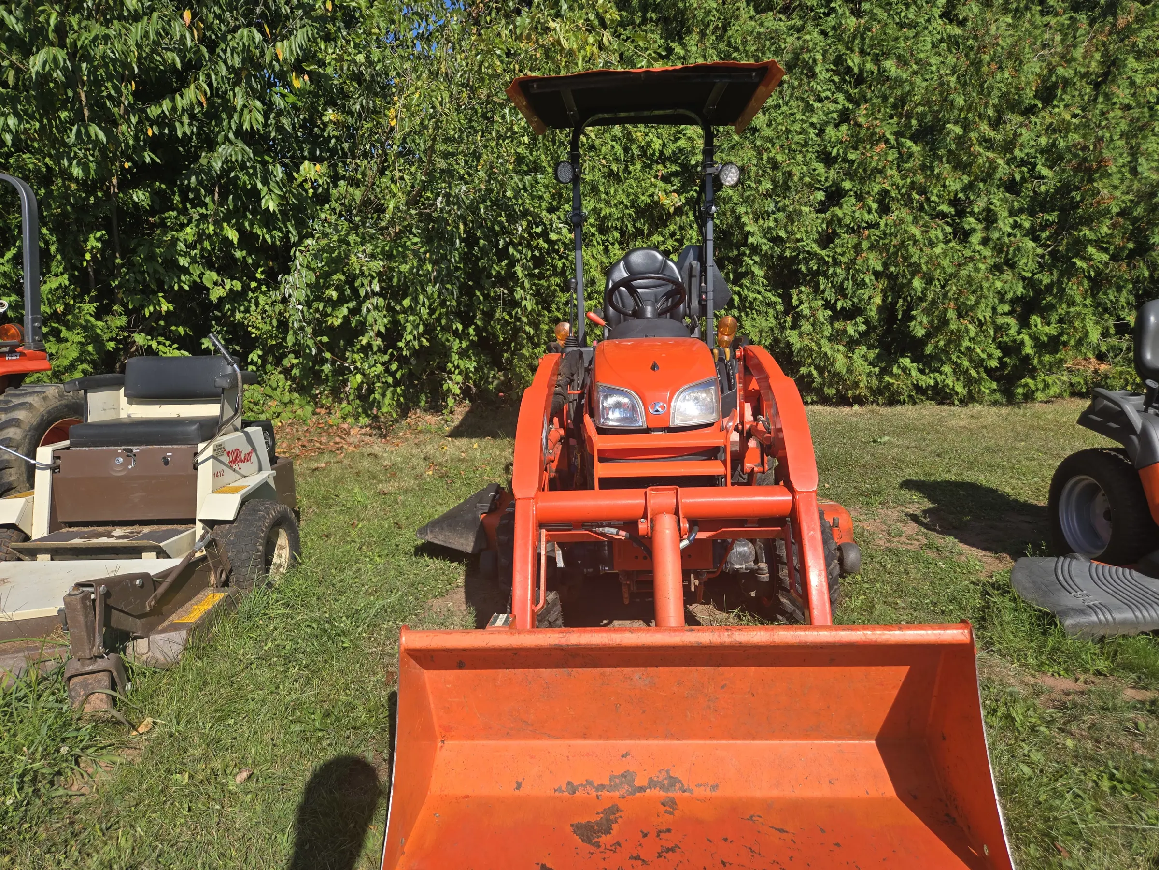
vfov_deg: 58.9
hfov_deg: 73.9
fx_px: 770
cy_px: 435
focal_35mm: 23
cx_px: 580
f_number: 1.8
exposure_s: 1/1983
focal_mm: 5.4
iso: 25
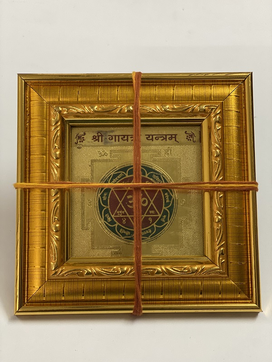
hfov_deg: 28.0
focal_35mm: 52
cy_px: 181
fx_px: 545
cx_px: 136
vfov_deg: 36.8
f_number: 2
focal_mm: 6
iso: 125
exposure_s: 1/33
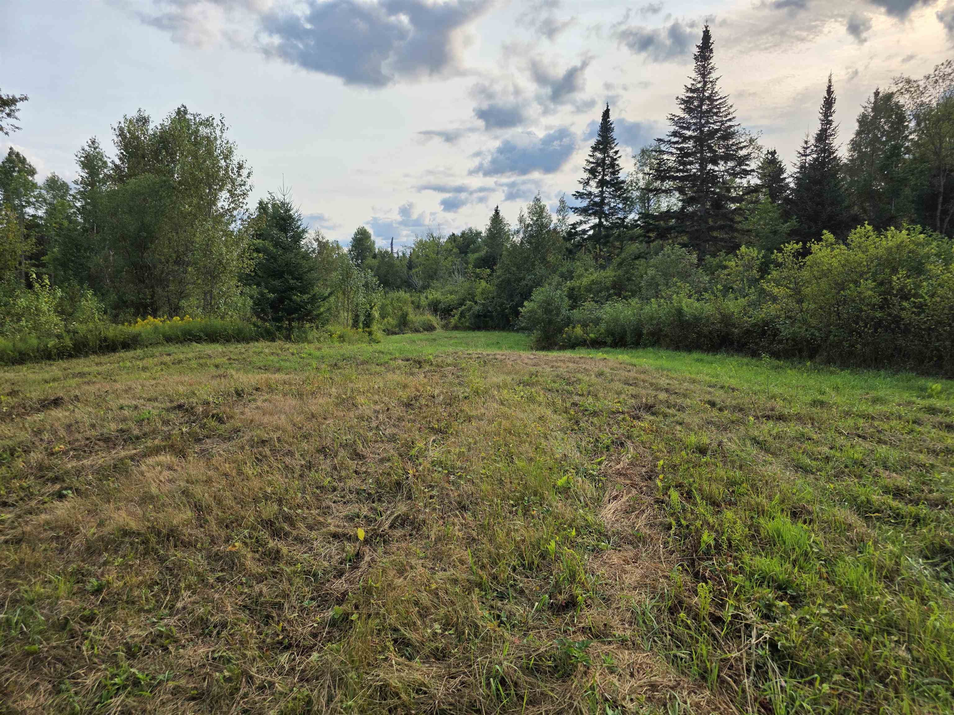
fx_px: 634
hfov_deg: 73.9
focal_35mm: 23
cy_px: 358
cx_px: 477
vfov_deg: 58.9
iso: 80
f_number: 1.7
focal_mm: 6.3
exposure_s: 1/6809
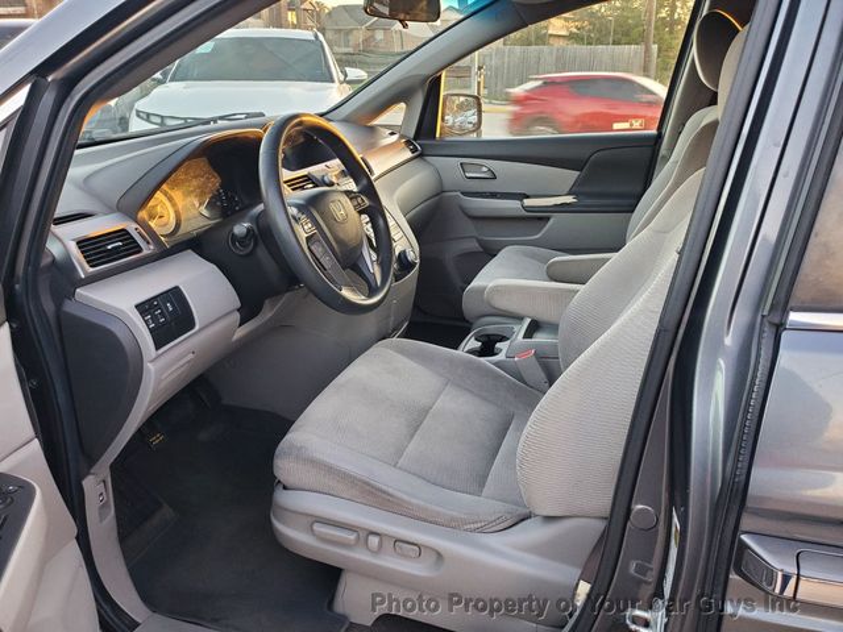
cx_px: 422
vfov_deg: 53.1
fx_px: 633
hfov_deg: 67.3
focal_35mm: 26
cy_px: 316
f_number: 2.4
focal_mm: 4.3
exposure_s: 1/60
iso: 200
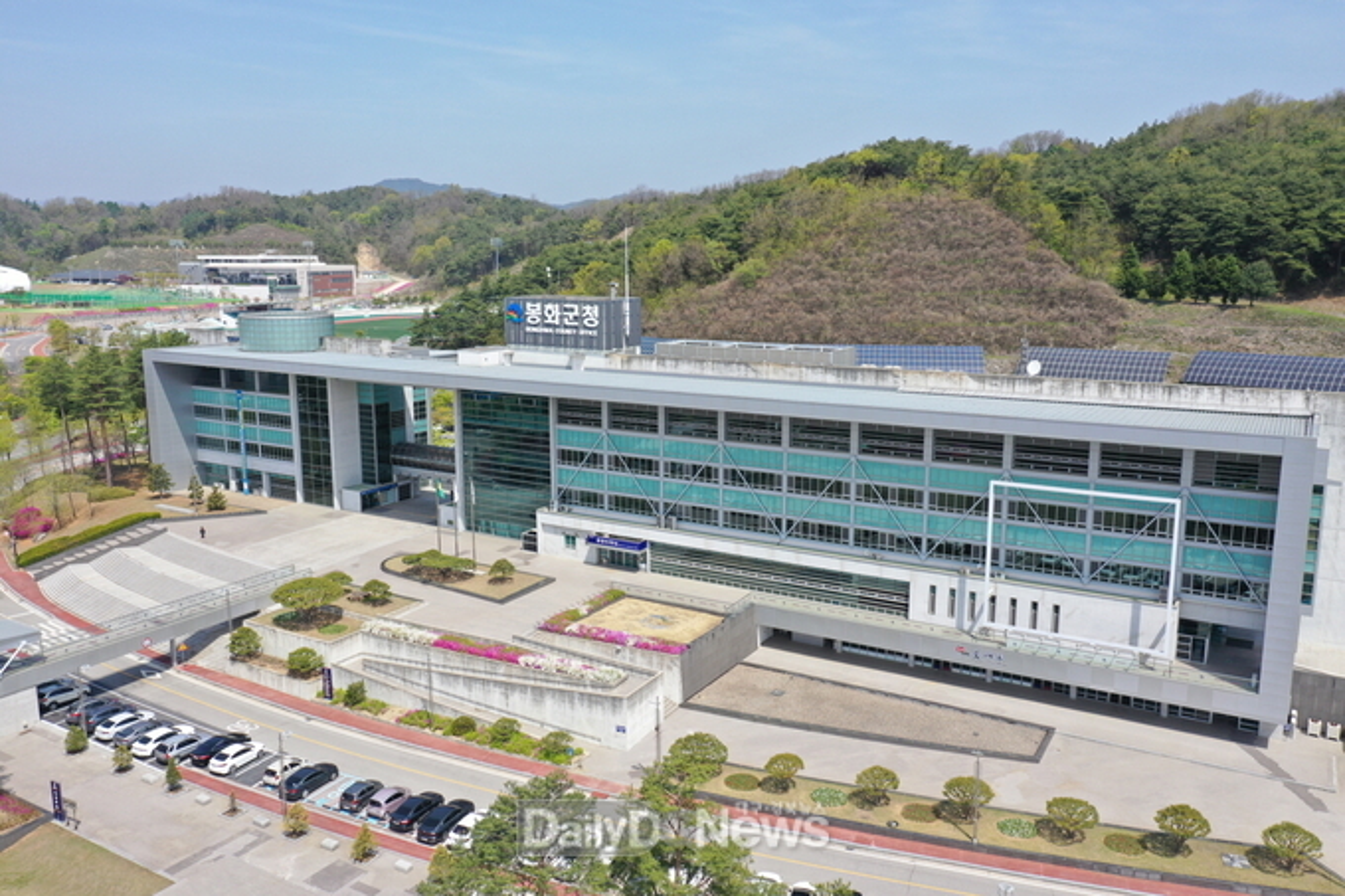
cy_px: 448
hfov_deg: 65.5
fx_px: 1046
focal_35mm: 28
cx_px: 672
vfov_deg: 46.4
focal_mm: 10.26
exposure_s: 1/400
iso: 100
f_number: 5.6
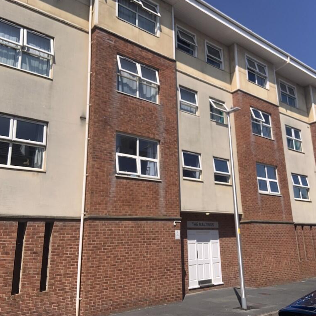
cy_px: 158
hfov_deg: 52.2
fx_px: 320
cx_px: 189
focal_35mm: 31
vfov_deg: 52.5
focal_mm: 4.25
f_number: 1.8
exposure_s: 1/3086
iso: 25
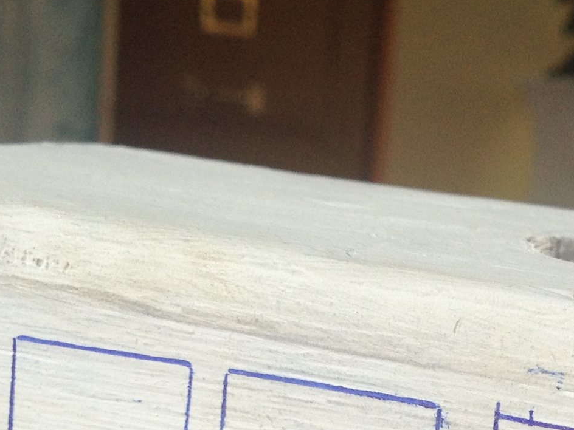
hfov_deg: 16.2
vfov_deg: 11.8
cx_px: 383
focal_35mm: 121
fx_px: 2006
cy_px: 613
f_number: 2.4
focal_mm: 4.28
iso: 50
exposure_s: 1/149
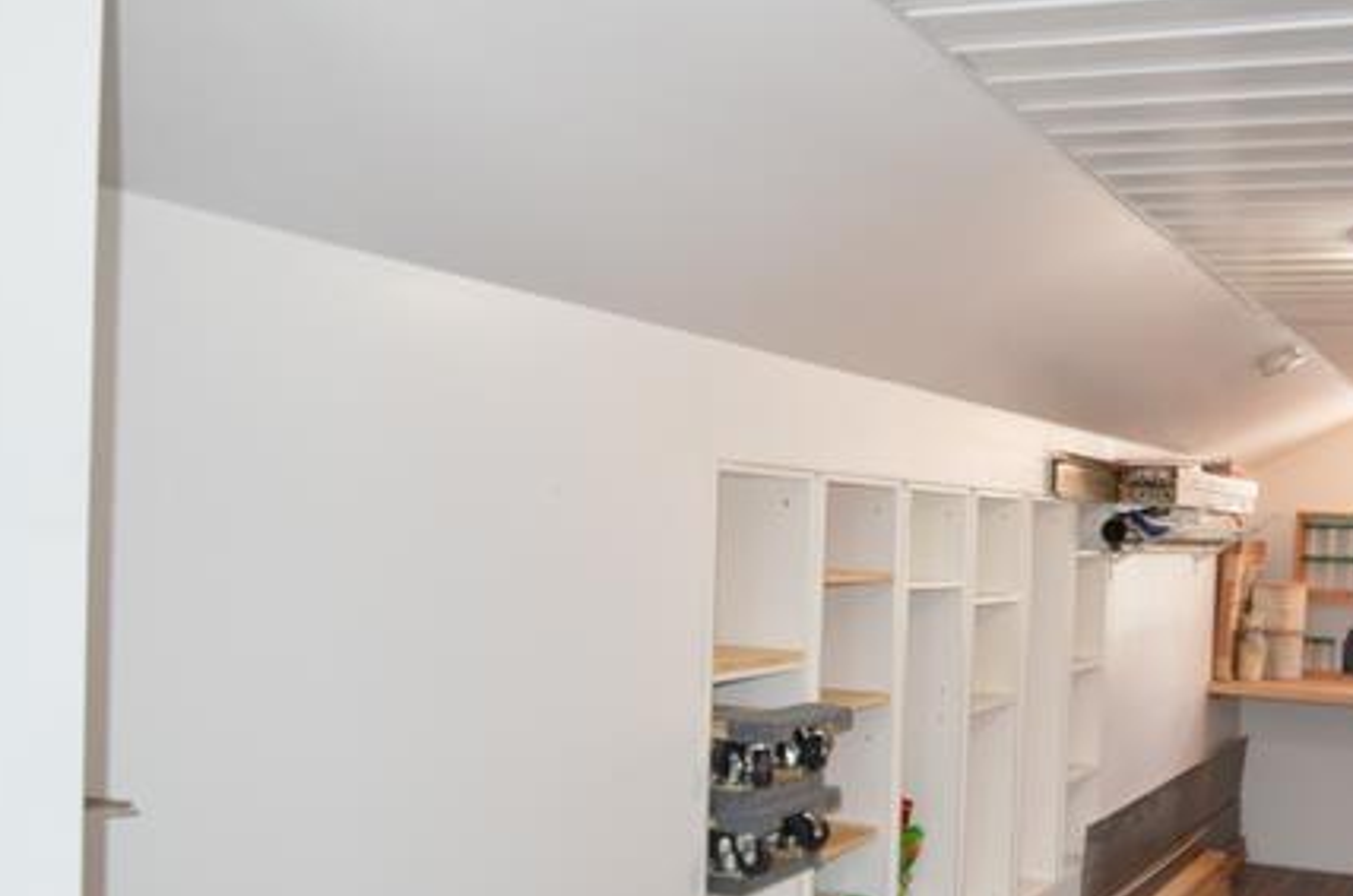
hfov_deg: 49.9
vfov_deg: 36.4
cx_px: 1093
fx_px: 1350
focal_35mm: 36
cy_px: 592
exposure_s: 1/100
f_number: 4
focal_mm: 10
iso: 400
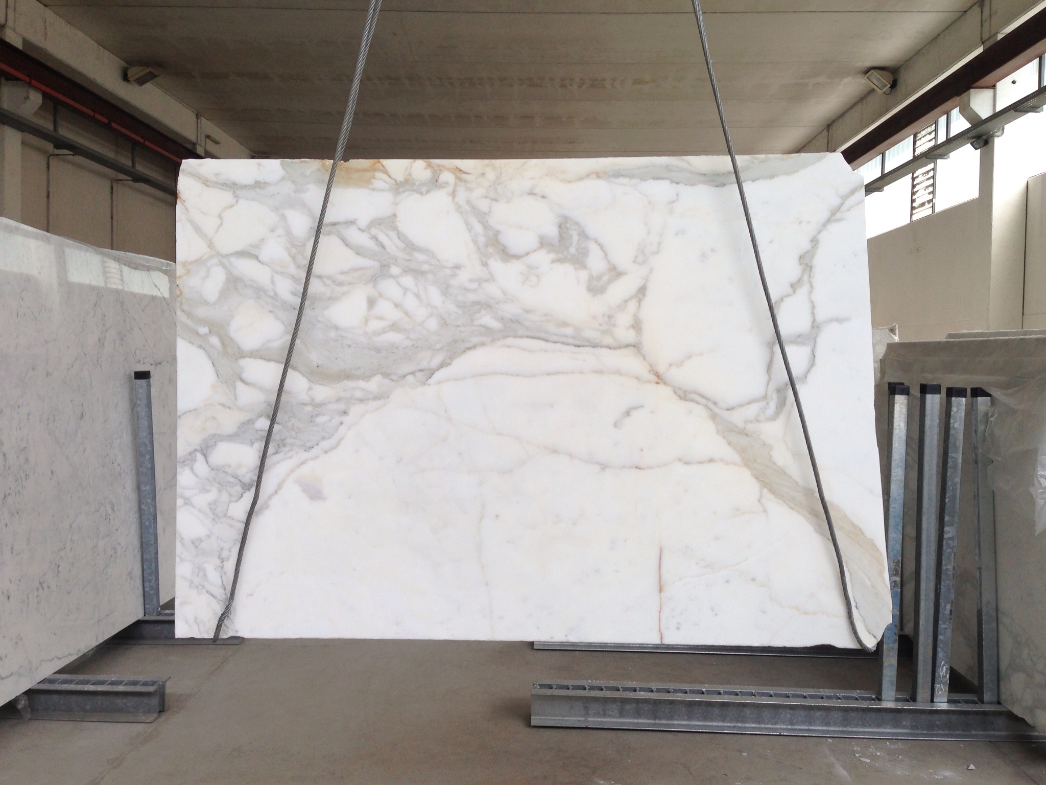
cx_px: 523
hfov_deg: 55.4
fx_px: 997
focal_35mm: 33
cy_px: 392
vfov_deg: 42.9
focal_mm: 4.13
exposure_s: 1/198
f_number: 2.4
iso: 50
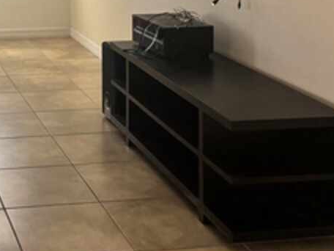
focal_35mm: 73
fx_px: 704
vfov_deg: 18.5
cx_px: -31
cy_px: -92
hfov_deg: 24.9
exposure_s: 1/61
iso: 125
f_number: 1.6
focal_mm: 5.96
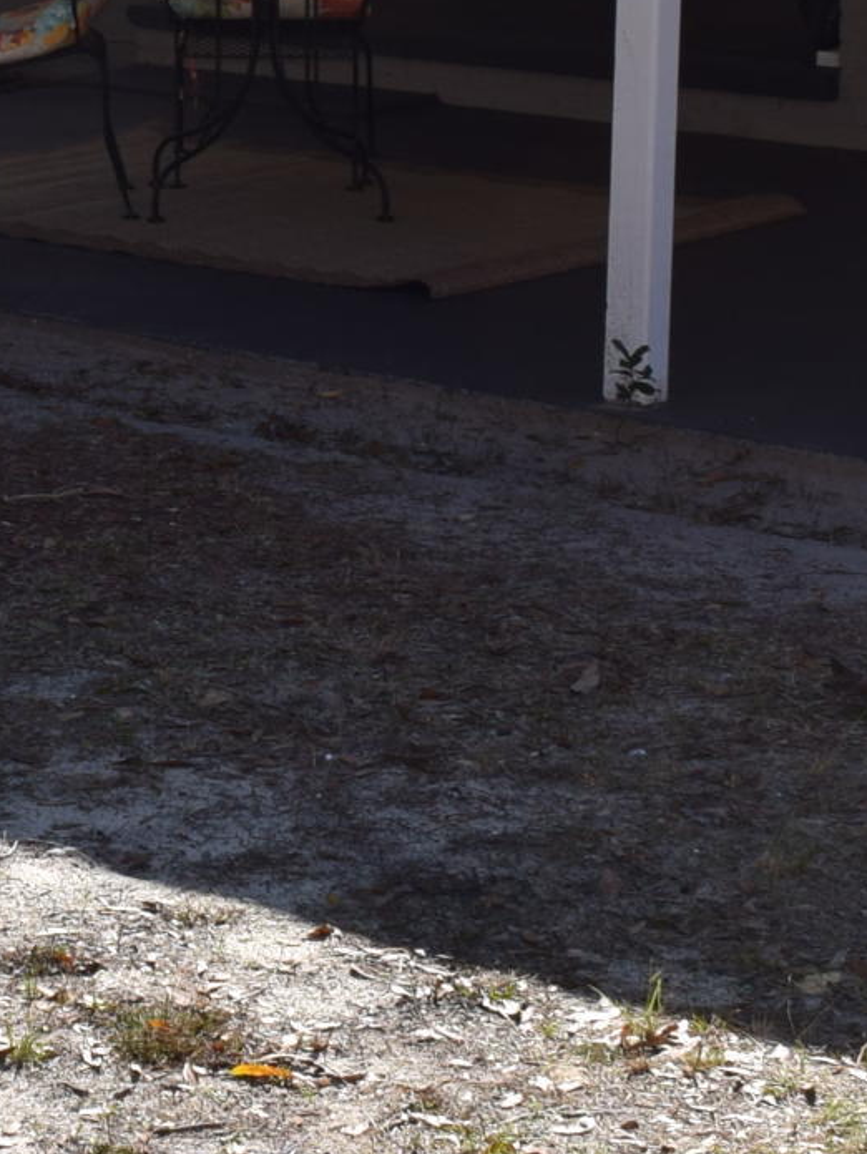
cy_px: -36
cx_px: -236
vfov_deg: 17.1
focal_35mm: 112
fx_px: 3737
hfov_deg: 12.8
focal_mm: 18
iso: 100
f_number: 9
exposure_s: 1/200
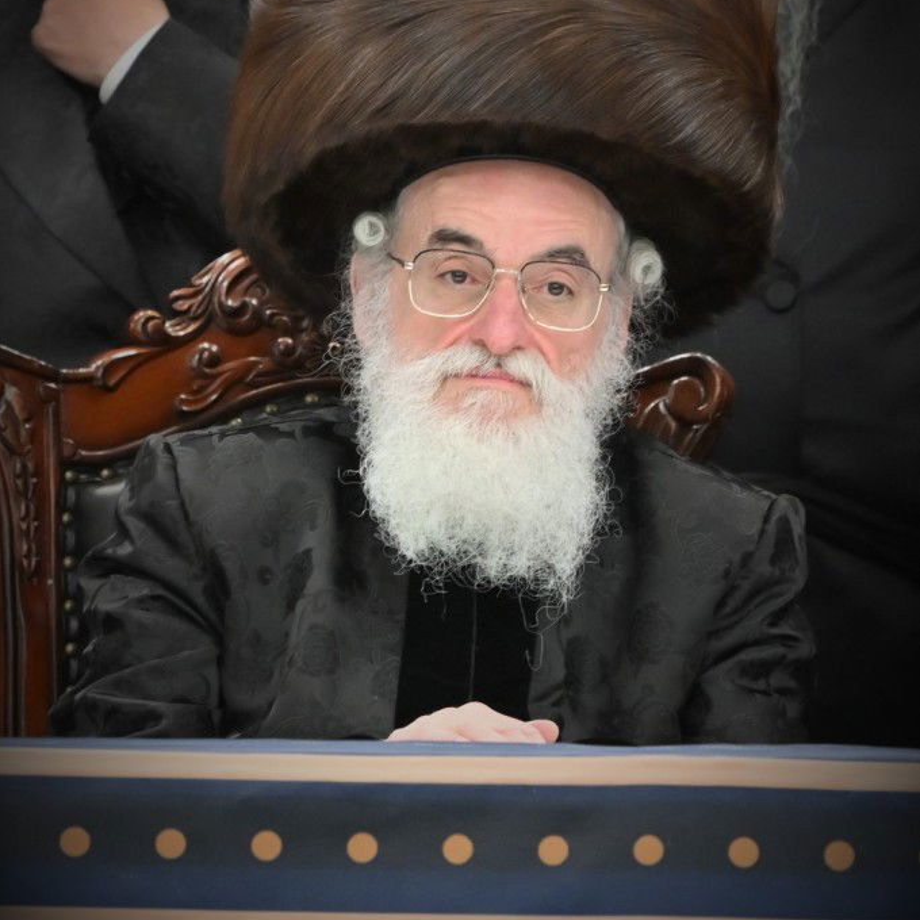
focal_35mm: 384
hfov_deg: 4.6
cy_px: 359
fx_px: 11546
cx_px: 460
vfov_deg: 4.6
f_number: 4
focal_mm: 200
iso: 500
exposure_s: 1/125
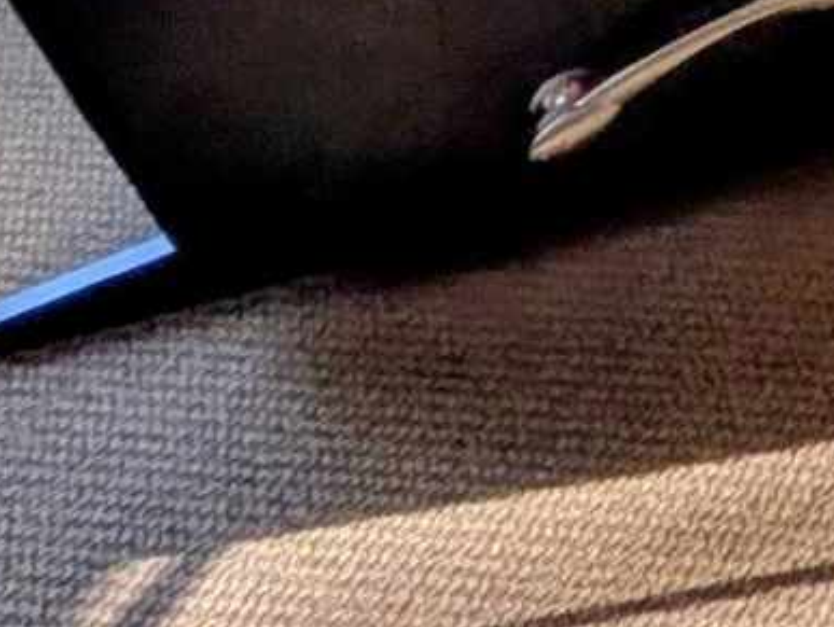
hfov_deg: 15.6
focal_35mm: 95
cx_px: 1750
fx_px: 2291
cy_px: -1058
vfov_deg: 11.5
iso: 50
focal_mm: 2.02
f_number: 1.7
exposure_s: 1/637
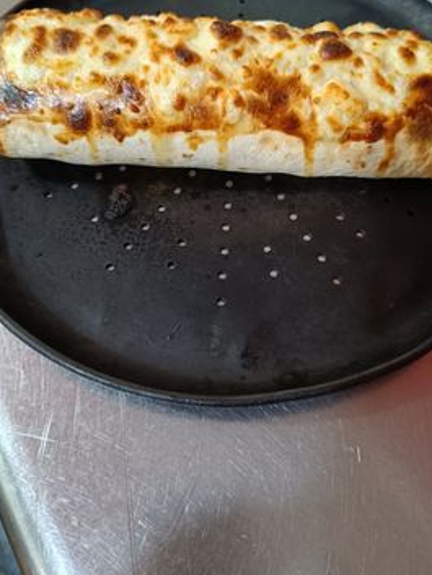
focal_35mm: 29
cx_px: 222
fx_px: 482
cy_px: 238
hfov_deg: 48.2
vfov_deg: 61.2
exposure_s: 1/25
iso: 838
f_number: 1.88
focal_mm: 5.59
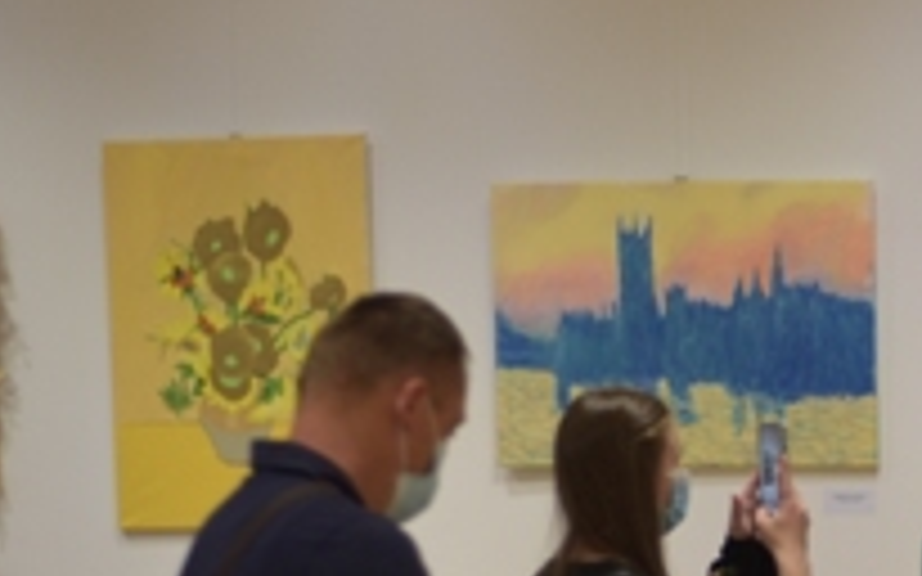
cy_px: 536
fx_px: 6004
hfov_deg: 8.6
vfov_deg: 5.5
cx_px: 1300
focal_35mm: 239
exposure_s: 1/60
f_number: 2.8
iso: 200
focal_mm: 60
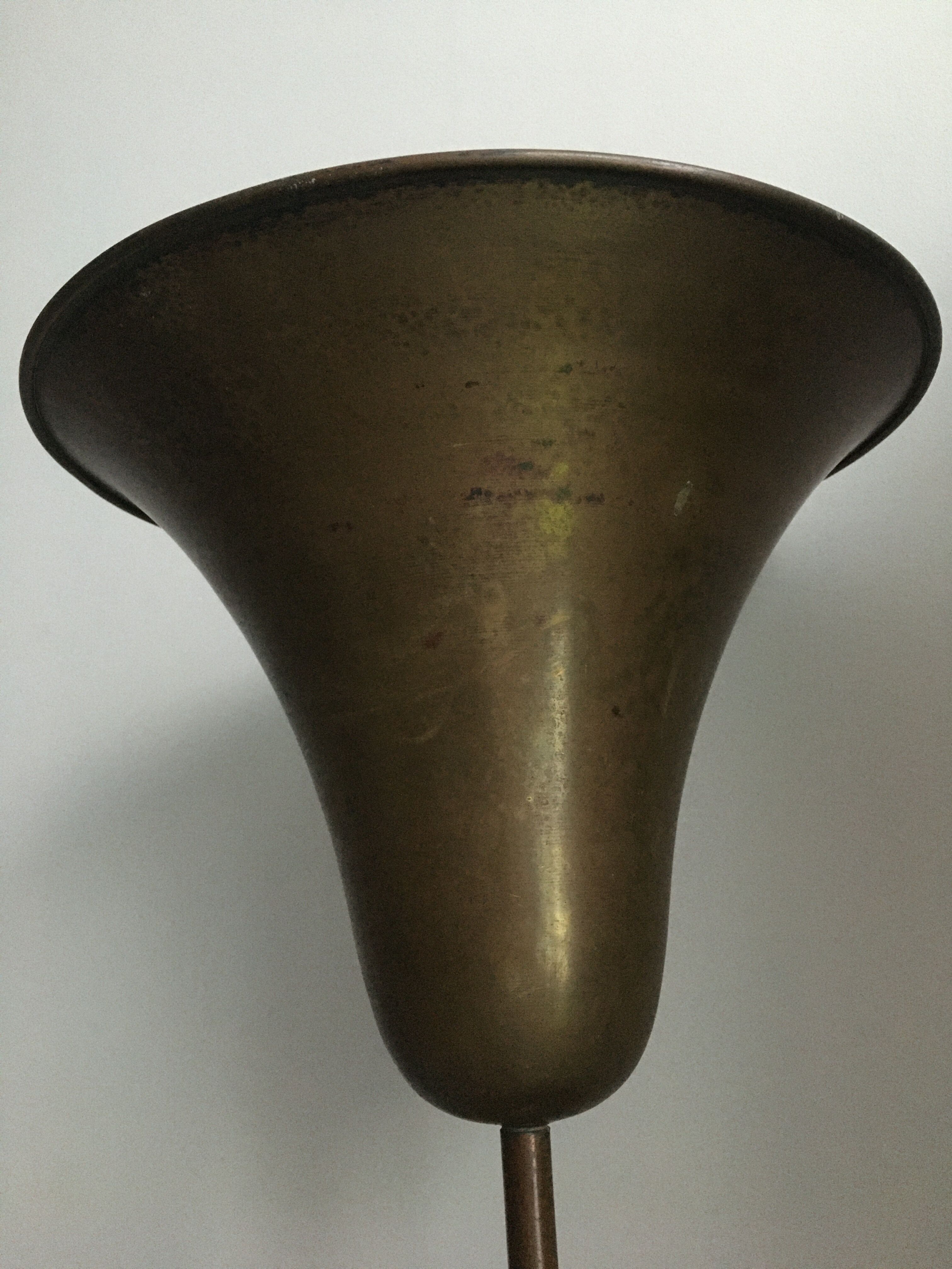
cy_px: 634
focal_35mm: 29
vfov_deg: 61.7
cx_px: 476
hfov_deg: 48.2
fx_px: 1063
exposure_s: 1/17
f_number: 2.2
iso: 320
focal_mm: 4.15
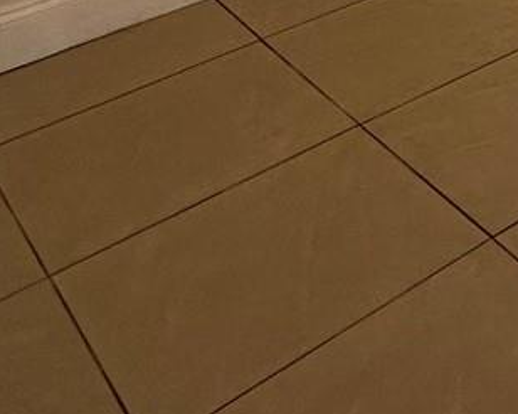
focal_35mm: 71
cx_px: 912
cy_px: -503
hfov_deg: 20.1
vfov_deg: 15.3
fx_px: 1088
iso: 100
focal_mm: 2.22
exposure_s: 1/120
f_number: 2.2
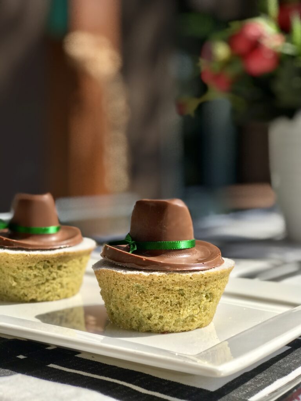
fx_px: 661
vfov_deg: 33.8
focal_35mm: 57
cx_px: 150
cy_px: 200
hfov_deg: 25.7
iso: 20
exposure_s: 1/259
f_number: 2.8
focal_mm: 6.6
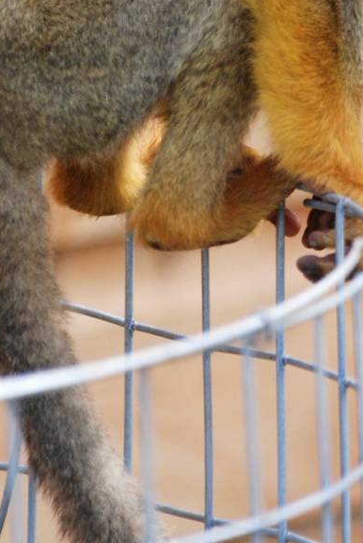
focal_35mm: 999
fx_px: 15073
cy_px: 54
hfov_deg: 1.4
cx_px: 268
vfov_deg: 2.1
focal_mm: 240
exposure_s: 1/500
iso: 400
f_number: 5.3
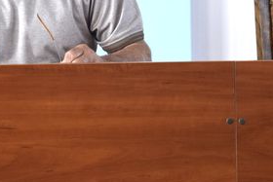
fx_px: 1282
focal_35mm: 169
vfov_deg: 8.0
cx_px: 32
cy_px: -52
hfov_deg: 12.1
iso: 400
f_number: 5.6
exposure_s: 1/125
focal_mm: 42
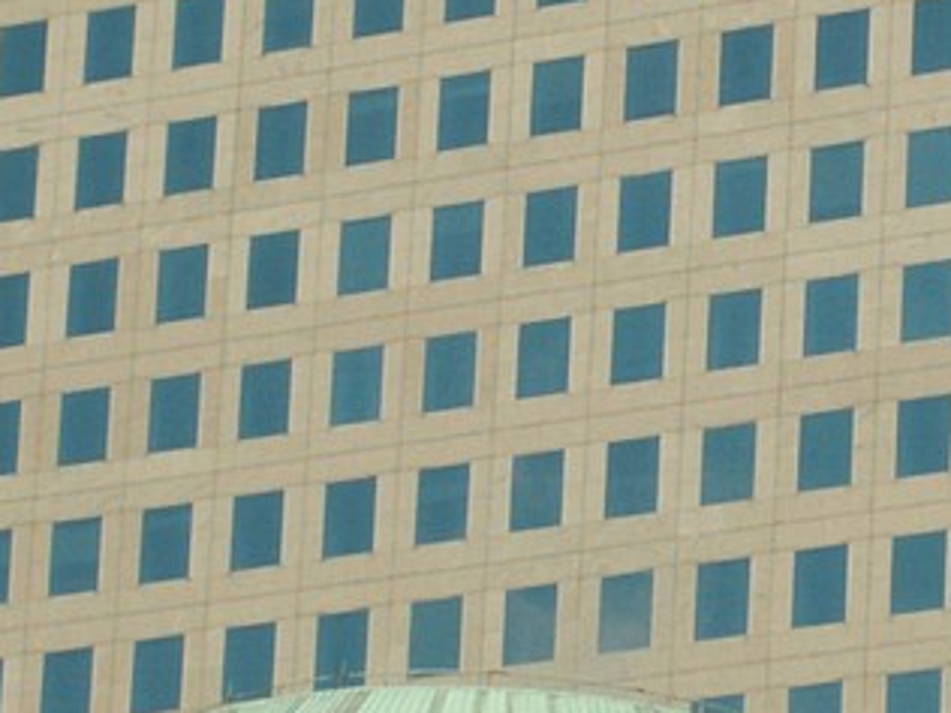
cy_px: 304
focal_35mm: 344
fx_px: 9451
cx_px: 1293
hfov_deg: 5.7
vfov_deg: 4.3
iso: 50
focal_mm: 16.66
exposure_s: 1/250
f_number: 8
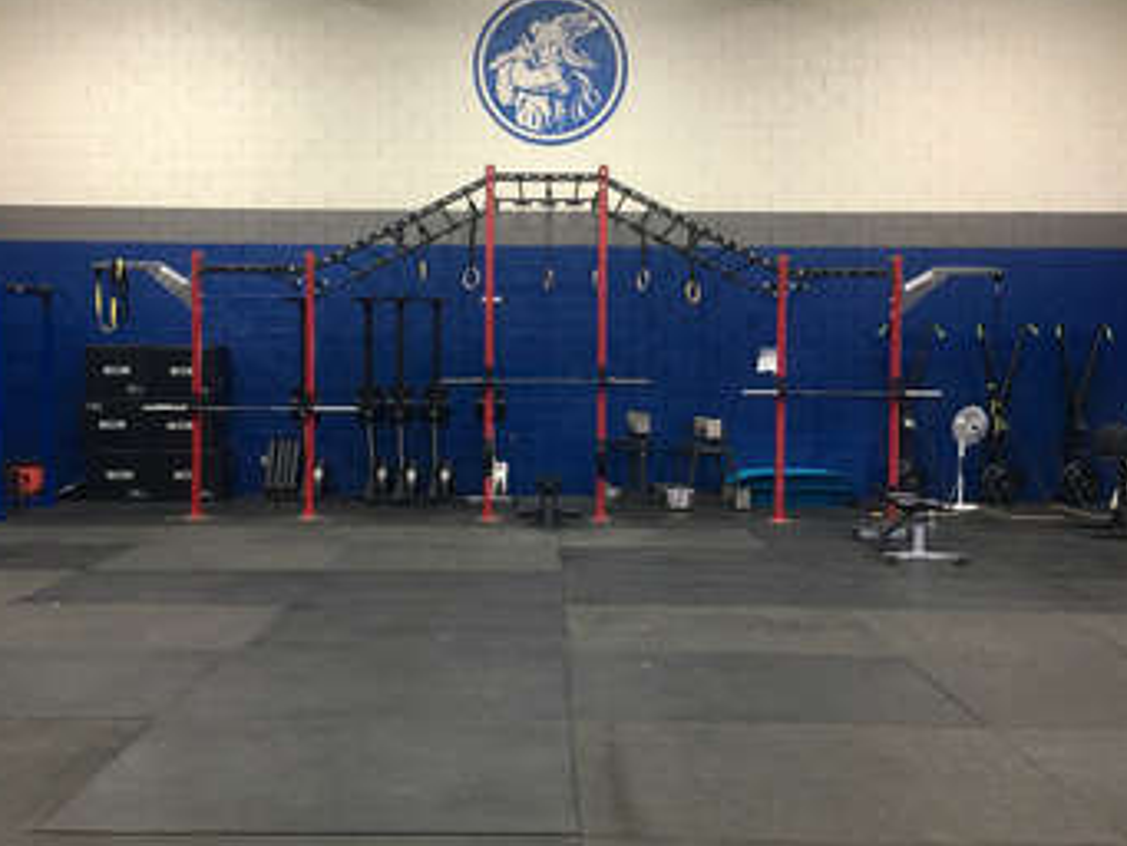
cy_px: 397
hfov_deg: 53.9
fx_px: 1107
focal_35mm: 34
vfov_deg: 41.8
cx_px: 535
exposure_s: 1/15
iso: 40
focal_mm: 4.15
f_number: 2.2
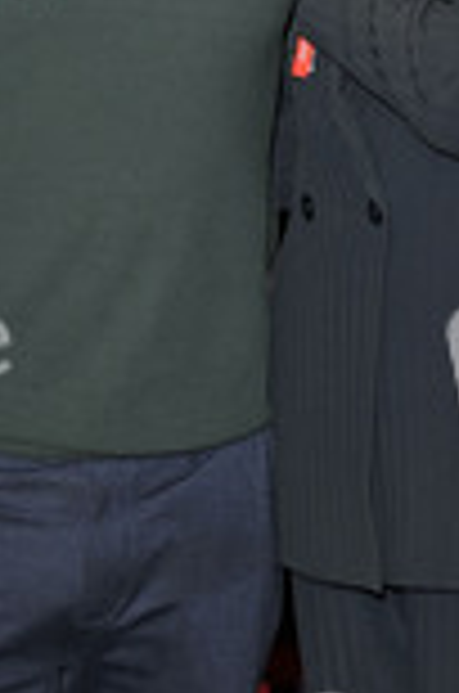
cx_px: 270
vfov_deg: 15.1
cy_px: 126
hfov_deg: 10.1
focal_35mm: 135
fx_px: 2593
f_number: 5
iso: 1000
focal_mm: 52
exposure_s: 1/250
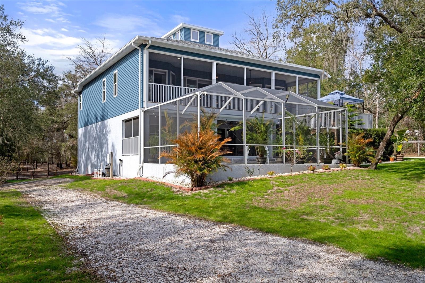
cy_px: 142
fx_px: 354
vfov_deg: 43.6
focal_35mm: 30
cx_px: 212
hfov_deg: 61.9
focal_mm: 30
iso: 320
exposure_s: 1/125
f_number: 8
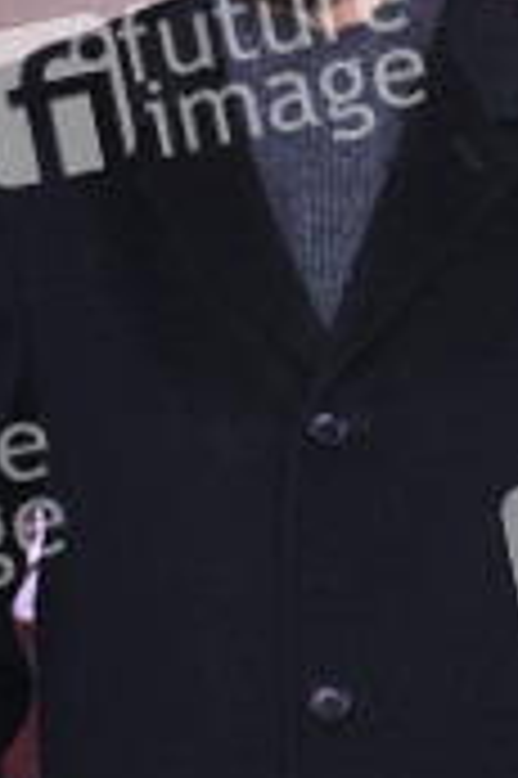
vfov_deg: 7.3
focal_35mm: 282
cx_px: 324
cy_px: 306
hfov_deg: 4.9
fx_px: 6098
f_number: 5.6
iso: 400
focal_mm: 122
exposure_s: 1/200
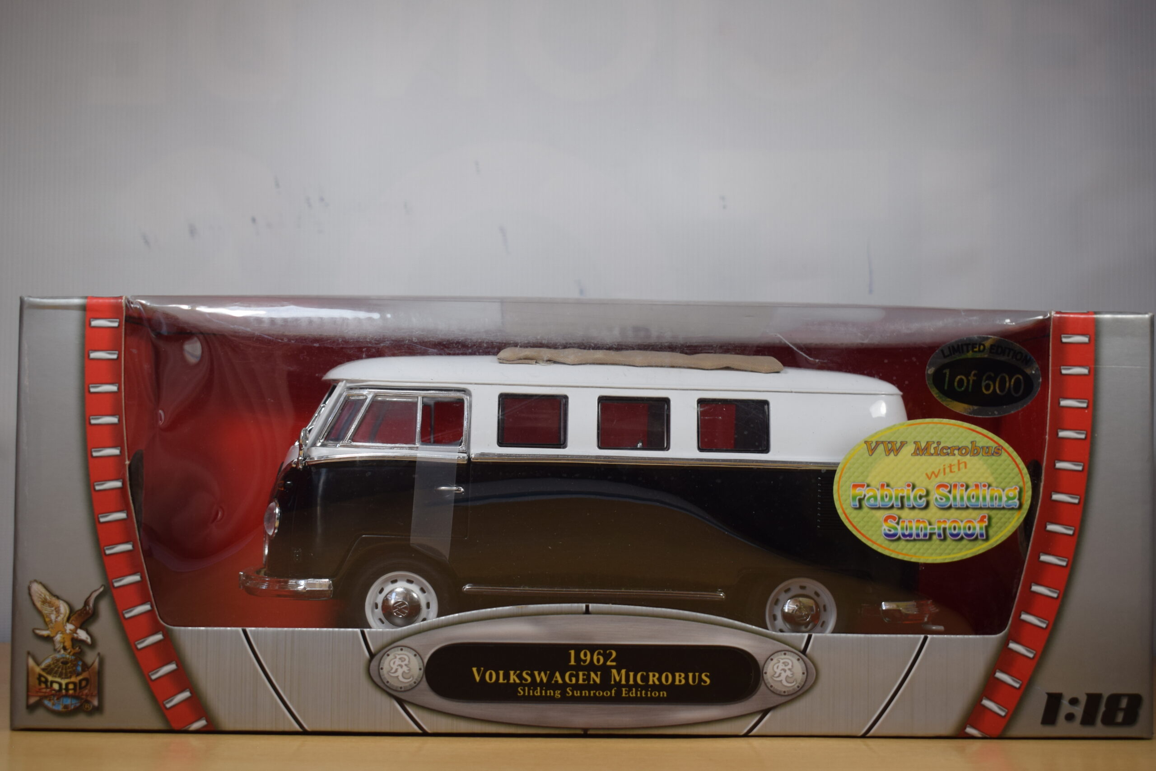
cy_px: 386
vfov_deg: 26.5
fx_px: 1638
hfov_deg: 38.9
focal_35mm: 51
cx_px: 578
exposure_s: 1/160
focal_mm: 34
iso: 400
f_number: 6.3
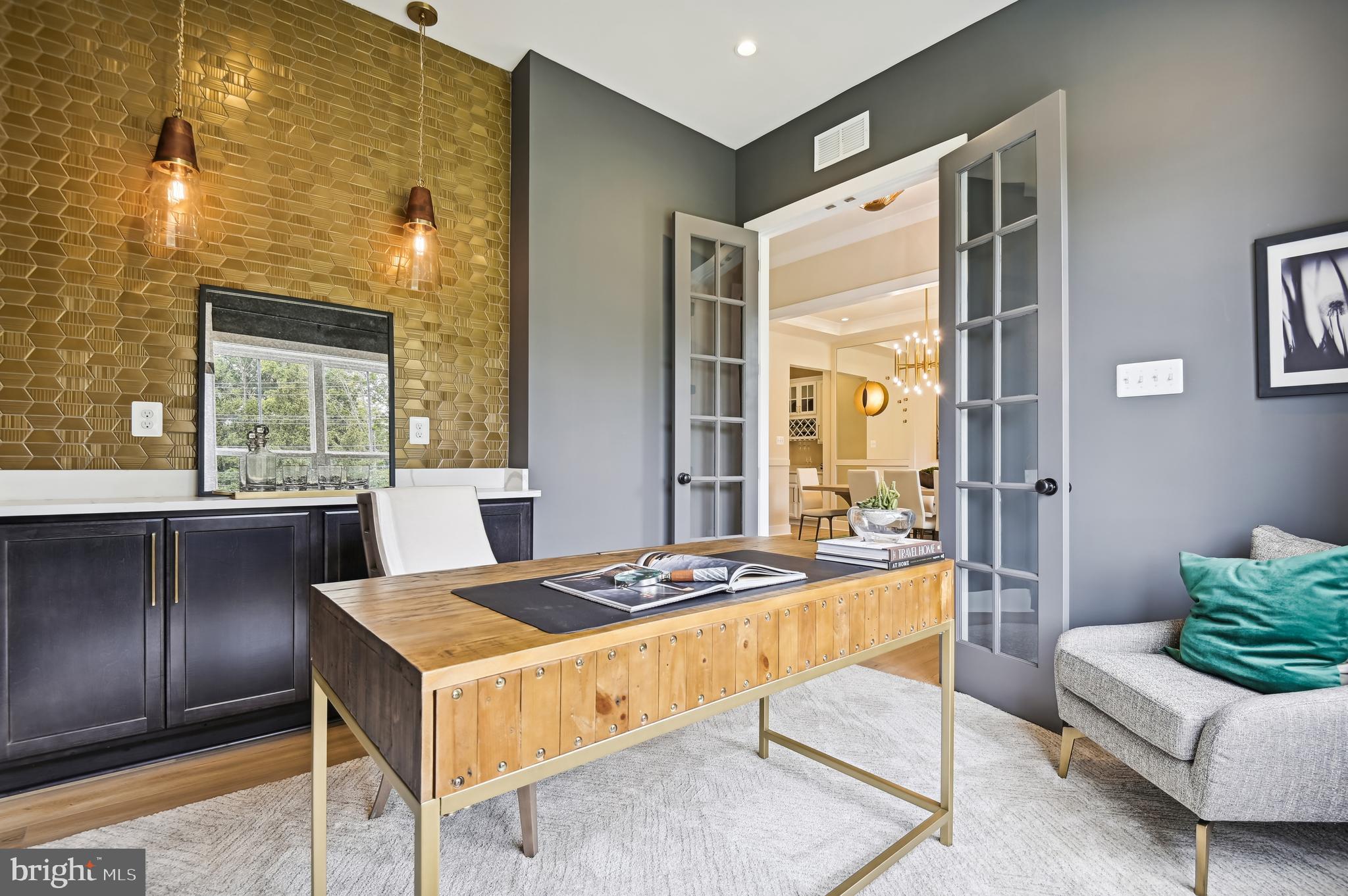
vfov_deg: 73.7
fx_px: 599
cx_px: 674
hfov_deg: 96.8
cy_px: 448
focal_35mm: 16
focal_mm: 16
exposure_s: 1/20
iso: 200
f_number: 8
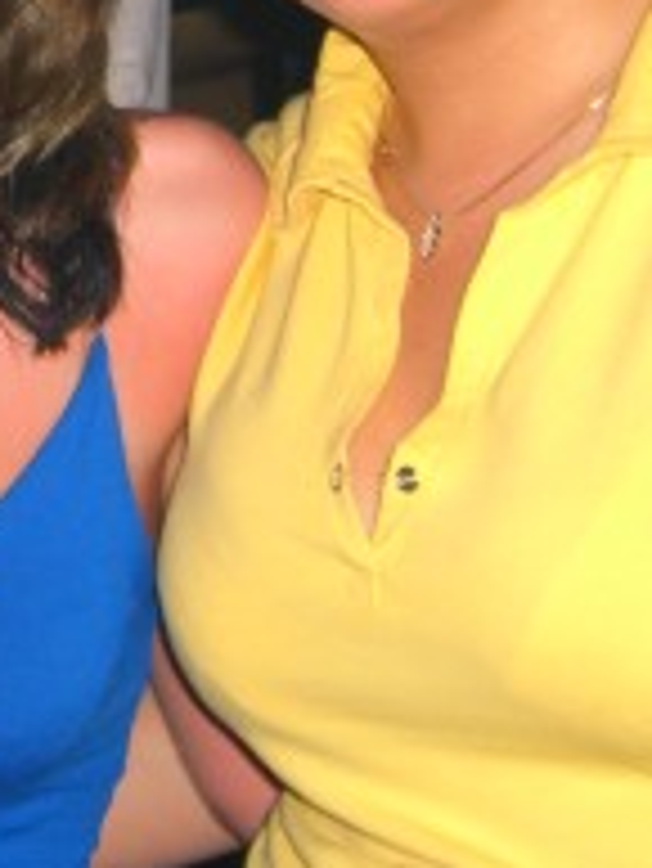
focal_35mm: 118
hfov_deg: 12.2
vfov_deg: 16.4
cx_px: -225
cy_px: 36
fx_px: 2960
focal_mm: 7.9
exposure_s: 1/60
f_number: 2.8
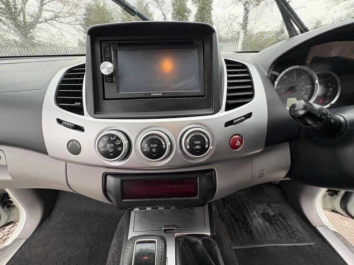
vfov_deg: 85.7
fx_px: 143
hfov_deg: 102.1
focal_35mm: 14
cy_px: 132
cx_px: 177
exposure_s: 1/61
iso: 200
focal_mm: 2.22
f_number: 2.2
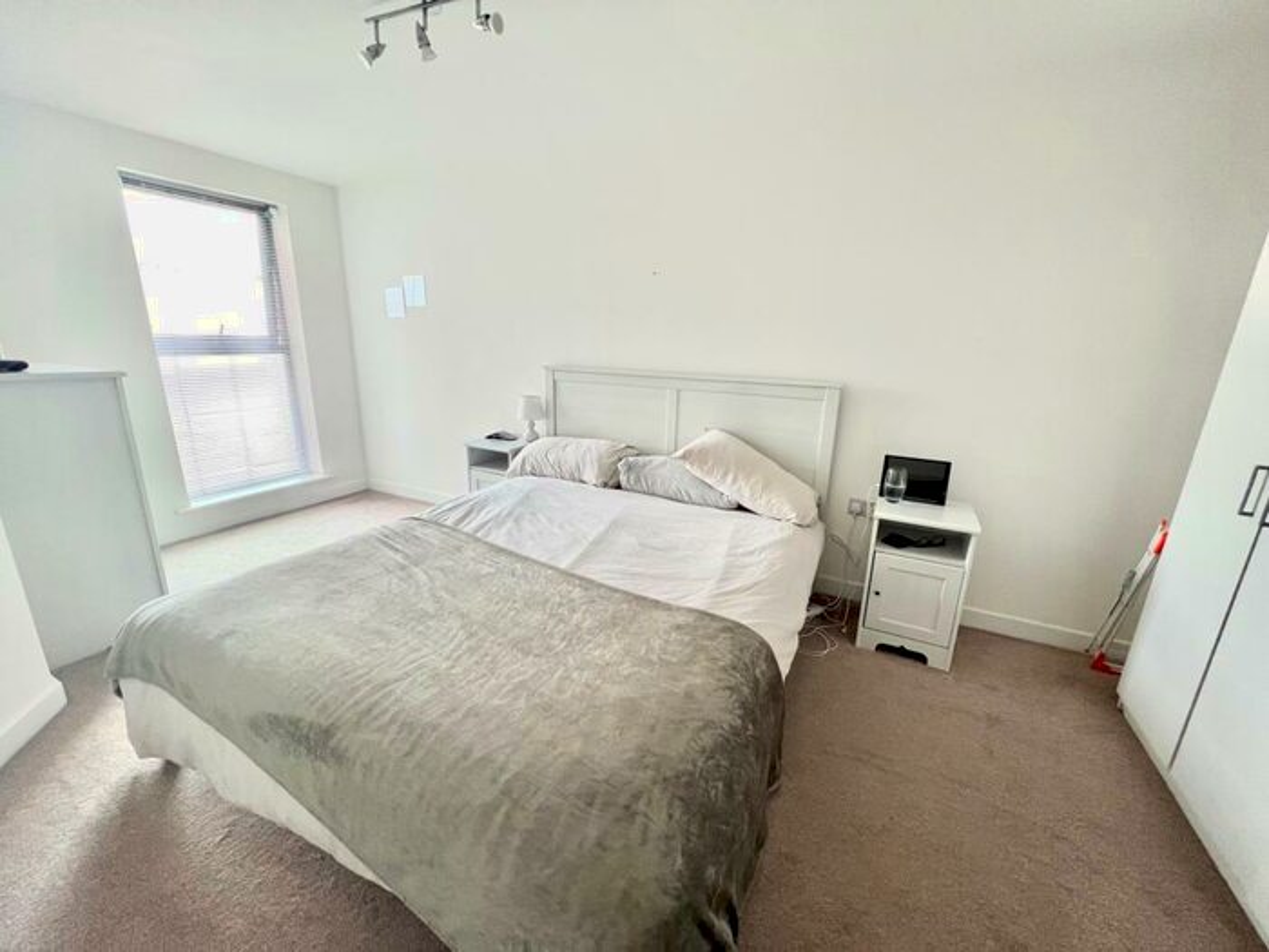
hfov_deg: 106.2
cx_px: 634
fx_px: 477
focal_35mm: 13
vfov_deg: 89.9
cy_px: 476
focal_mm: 1.57
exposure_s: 1/99
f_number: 1.8
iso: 250
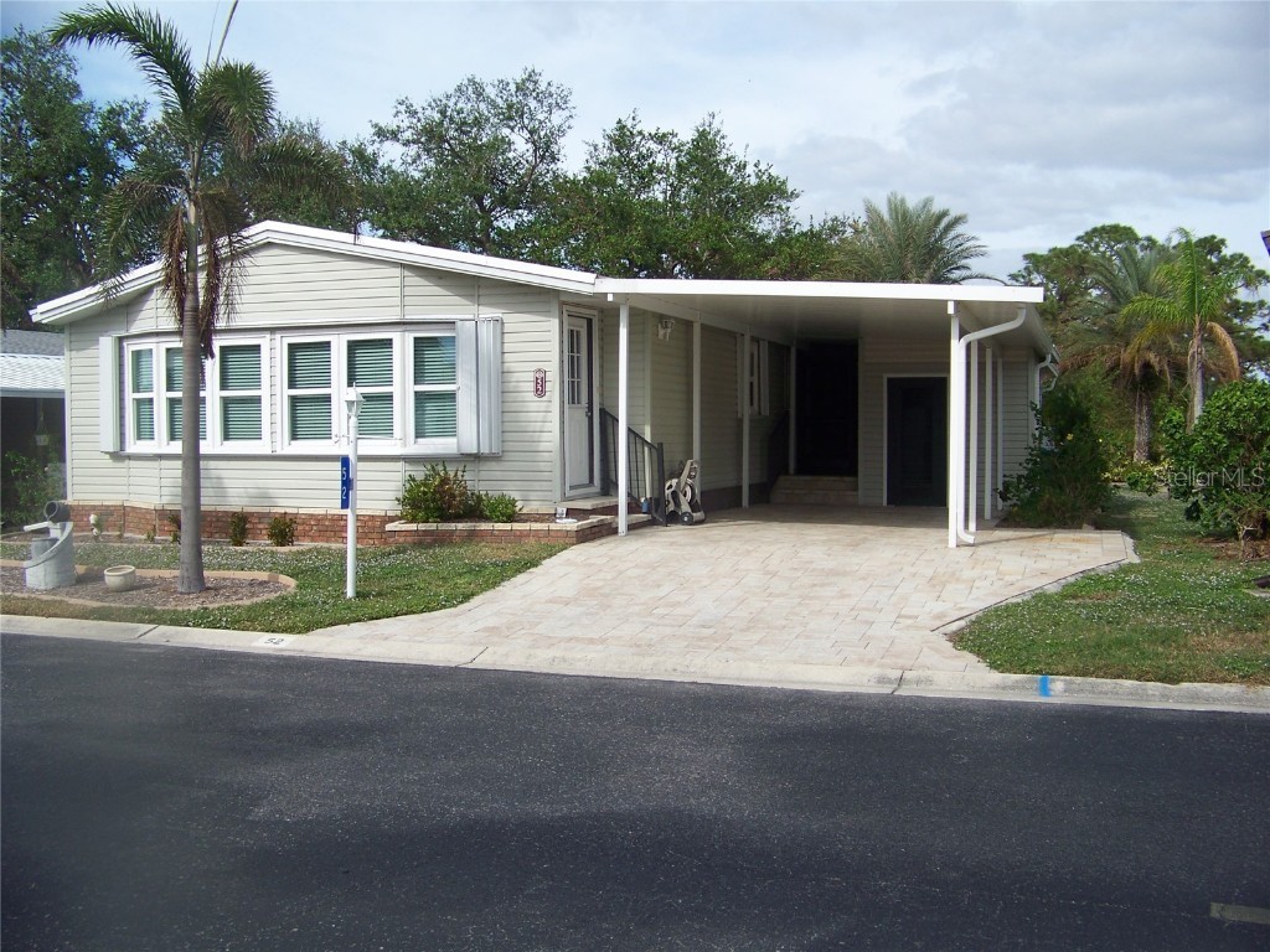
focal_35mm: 36
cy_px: 476
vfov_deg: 39.7
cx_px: 635
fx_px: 1321
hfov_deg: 51.4
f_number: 2.8
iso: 64
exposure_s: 1/800
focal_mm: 5.85
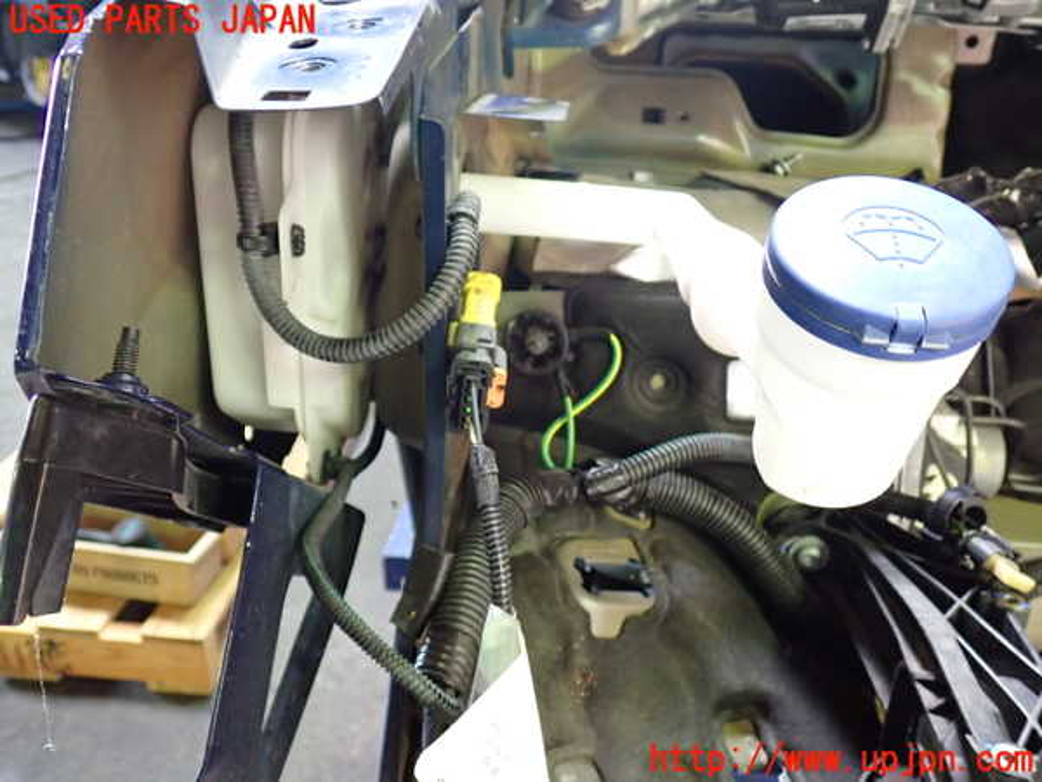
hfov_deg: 60.0
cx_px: 521
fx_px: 903
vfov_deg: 46.8
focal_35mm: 30
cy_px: 391
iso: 500
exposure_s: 1/30
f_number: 2.3
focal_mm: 5.4
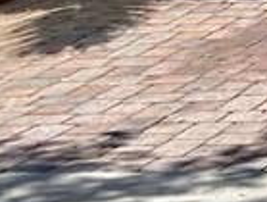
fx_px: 1477
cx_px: 937
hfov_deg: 8.0
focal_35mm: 191
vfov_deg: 7.2
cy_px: -316
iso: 32
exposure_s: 1/2890
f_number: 1.8
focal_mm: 4.25
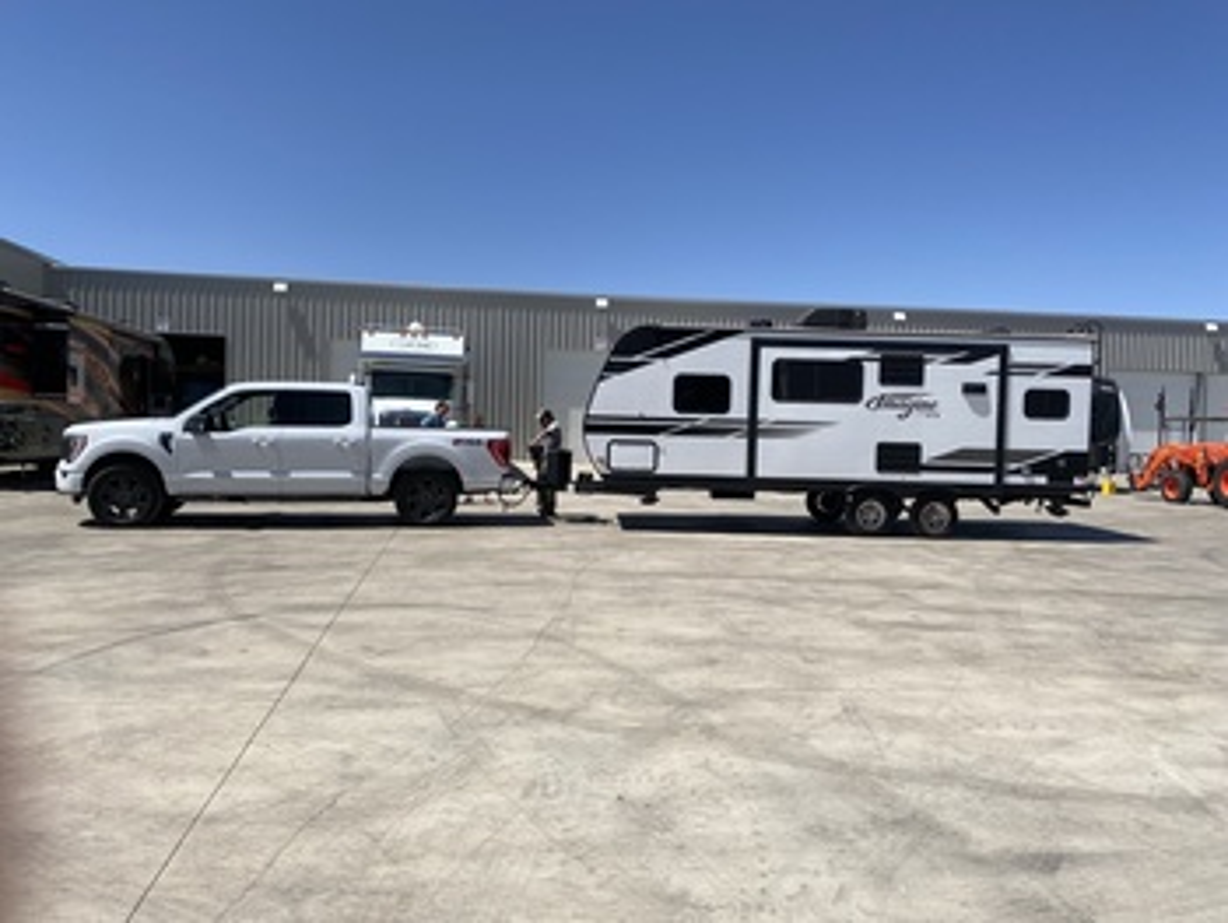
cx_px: 614
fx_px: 923
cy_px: 462
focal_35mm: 26
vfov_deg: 53.1
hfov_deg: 67.3
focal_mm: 4.25
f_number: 1.8
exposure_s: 1/4608
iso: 32
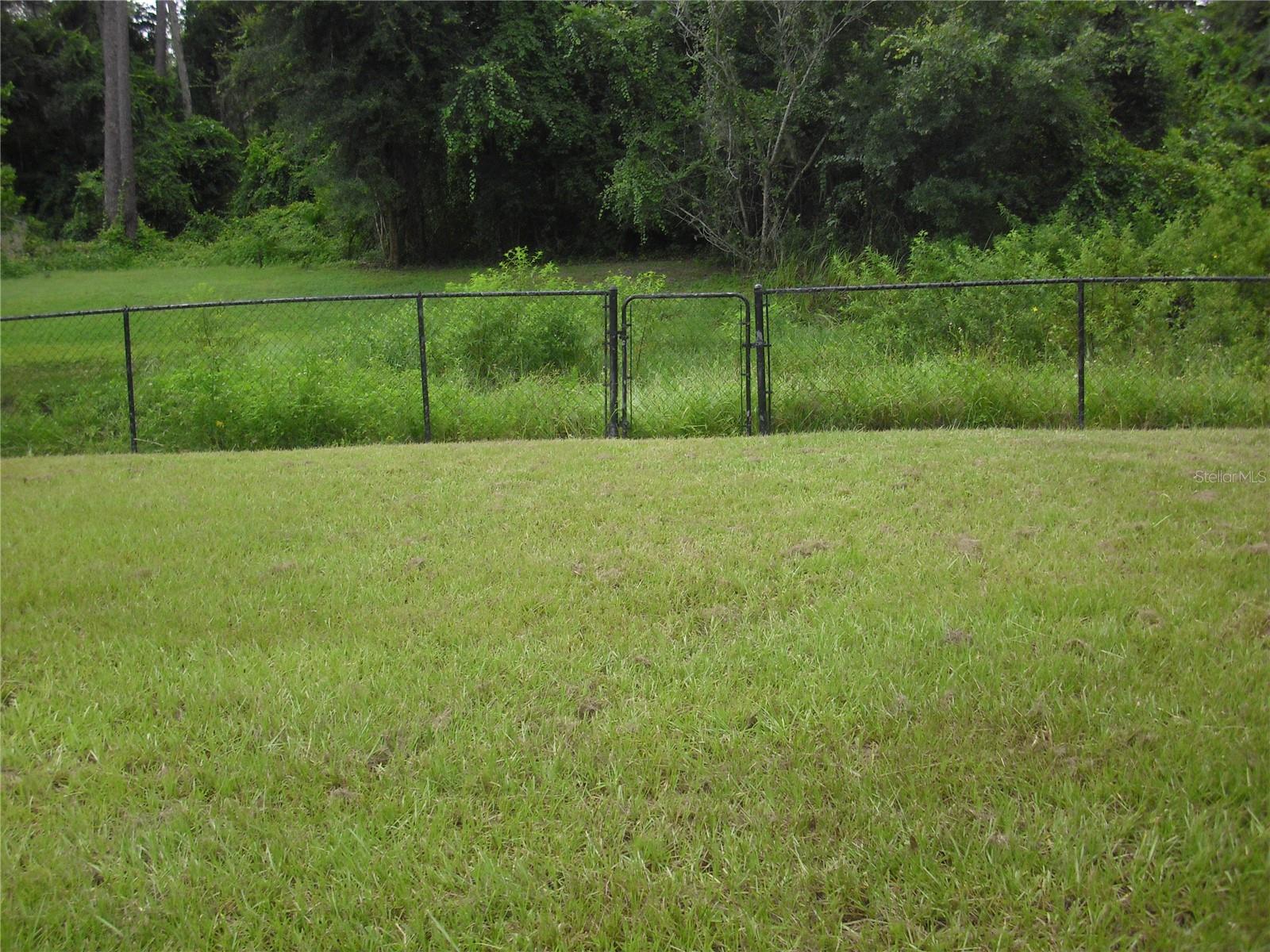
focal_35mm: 38
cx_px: 635
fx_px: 1394
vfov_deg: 37.7
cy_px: 476
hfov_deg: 49.0
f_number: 8
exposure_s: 1/100
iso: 100
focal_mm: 6.2
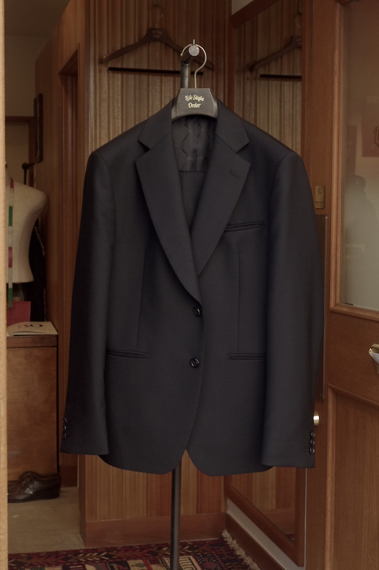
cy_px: 285
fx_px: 950
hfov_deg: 22.6
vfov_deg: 33.4
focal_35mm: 60
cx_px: 190
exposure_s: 1/125
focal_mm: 40
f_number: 8
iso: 1600
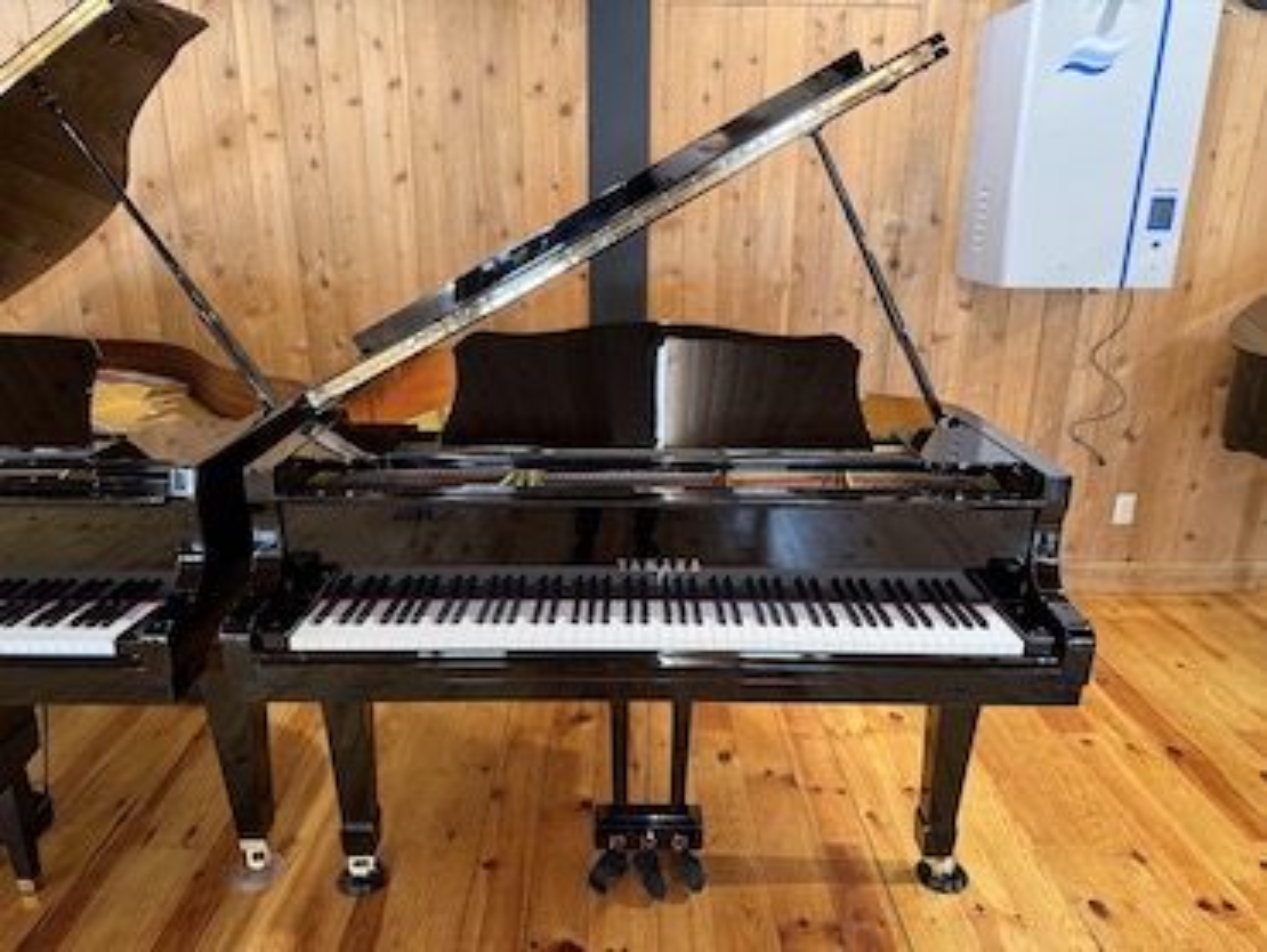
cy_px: 476
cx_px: 634
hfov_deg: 71.6
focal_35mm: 24
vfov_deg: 56.9
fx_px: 879
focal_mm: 6.76
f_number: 1.78
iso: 320
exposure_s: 1/60
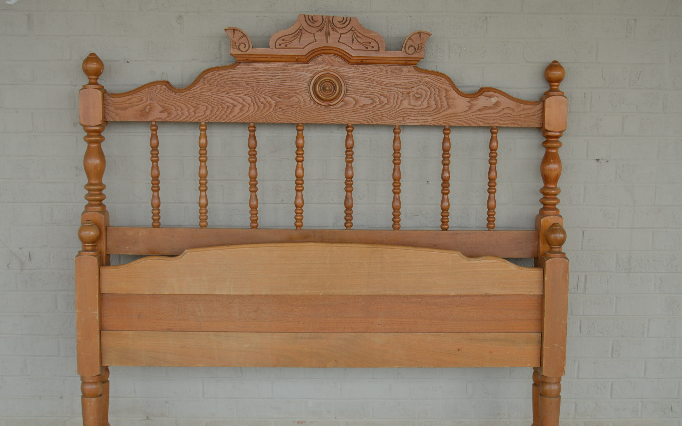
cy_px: 225
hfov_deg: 43.5
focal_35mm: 46
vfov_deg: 28.0
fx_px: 855
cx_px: 340
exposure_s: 1/160
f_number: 5.6
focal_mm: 30
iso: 100
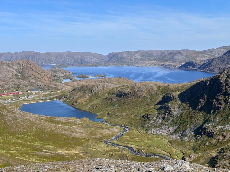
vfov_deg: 30.3
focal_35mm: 48
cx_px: 115
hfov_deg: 39.7
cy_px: 86
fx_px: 319
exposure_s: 1/4016
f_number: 1.78
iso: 64
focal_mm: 6.86
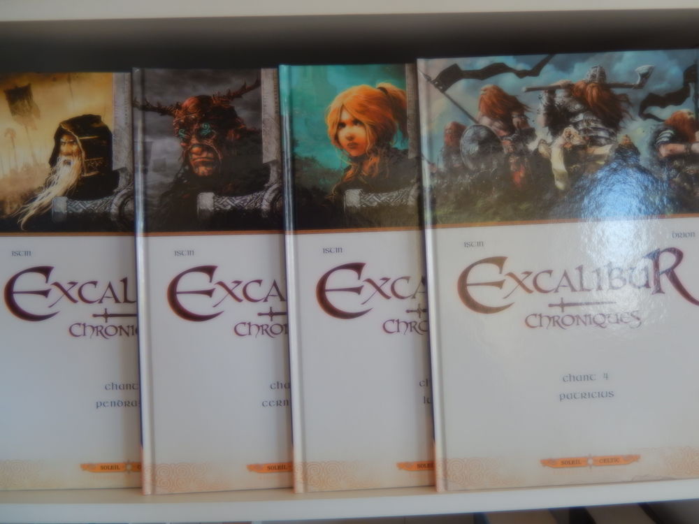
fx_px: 646
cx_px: 350
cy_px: 262
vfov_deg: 44.2
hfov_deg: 56.8
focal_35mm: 32
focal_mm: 5.7
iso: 220
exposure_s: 1/30
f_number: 3.8
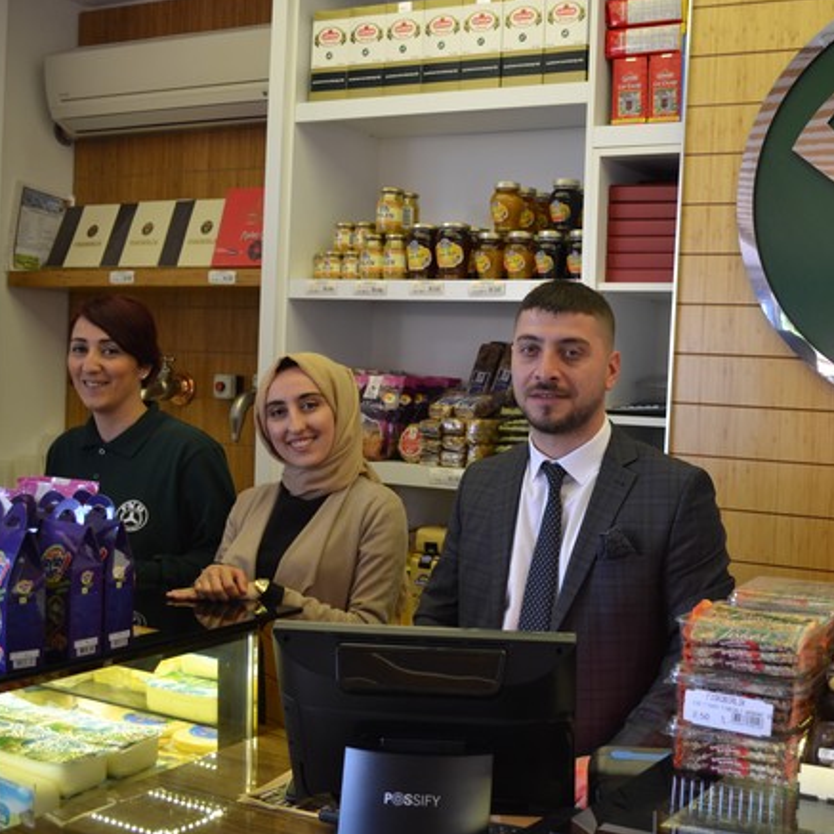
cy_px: 411
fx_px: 1172
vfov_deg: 39.2
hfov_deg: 38.5
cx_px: 588
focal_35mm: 43
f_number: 4
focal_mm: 22
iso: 400
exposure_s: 1/50
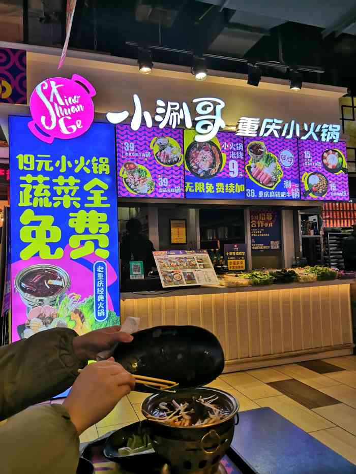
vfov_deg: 65.3
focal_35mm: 27
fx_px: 370
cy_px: 237
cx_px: 178
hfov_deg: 51.4
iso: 50
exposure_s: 1/122
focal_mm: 3.95
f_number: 1.8
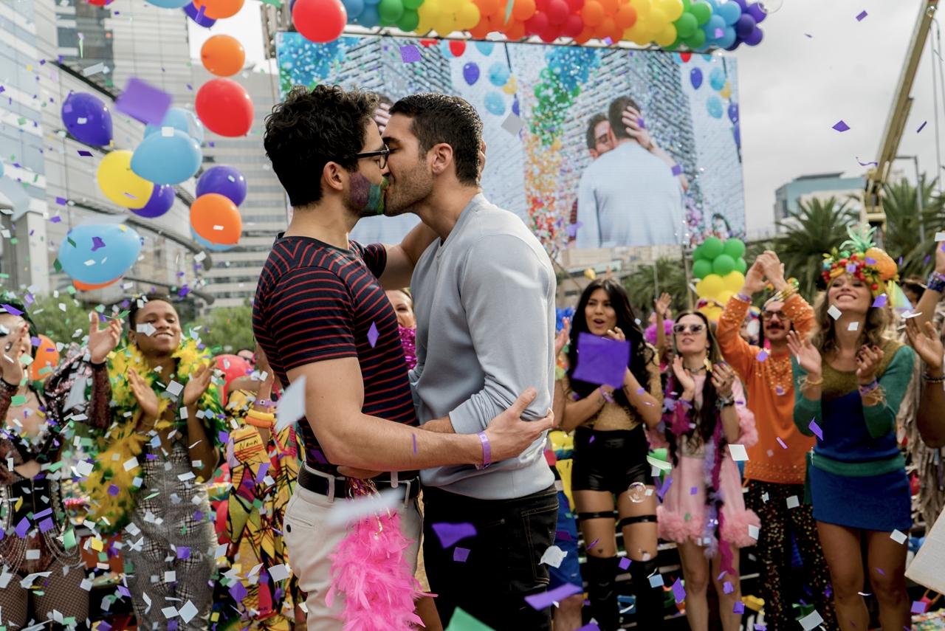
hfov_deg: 54.4
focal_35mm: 35
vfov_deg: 37.9
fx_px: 919
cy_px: 316
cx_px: 472
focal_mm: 35
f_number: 6.3
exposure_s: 1/320
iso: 200
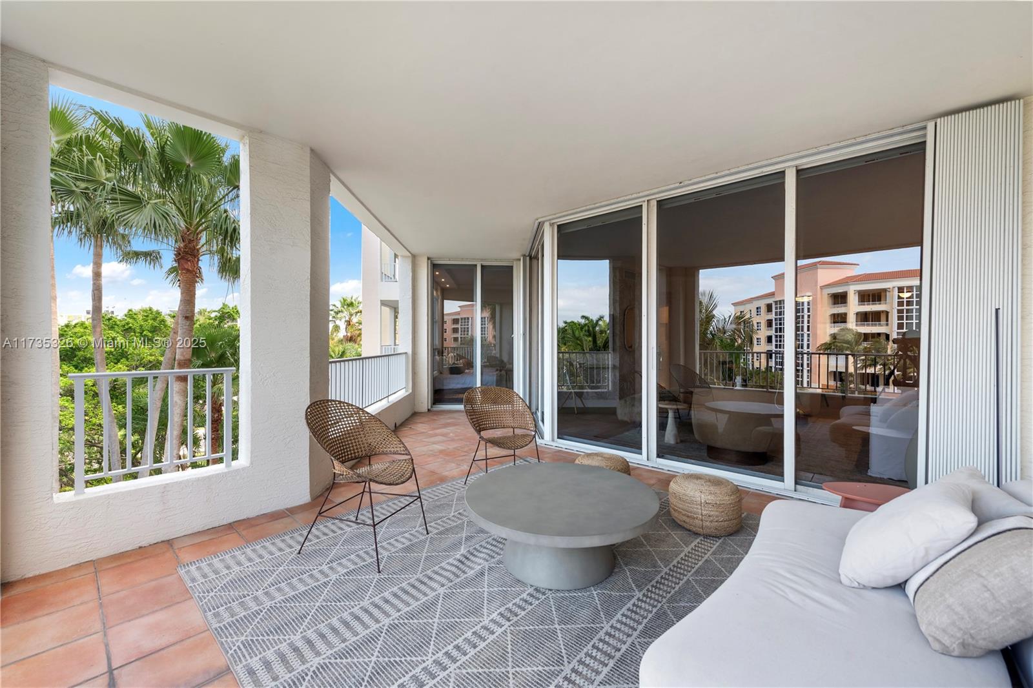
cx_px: 516
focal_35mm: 14
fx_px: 402
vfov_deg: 81.2
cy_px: 344
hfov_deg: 104.3
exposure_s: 1/80
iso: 320
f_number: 8
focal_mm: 14
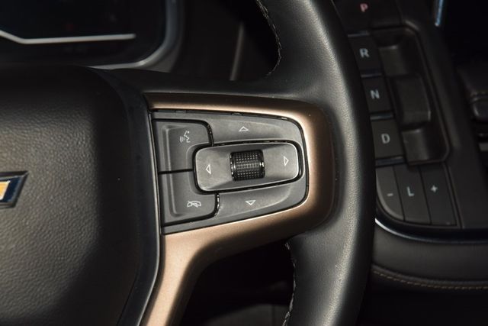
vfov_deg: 13.0
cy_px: 163
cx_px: 244
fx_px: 1424
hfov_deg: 19.5
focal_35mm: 105
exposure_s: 1/125
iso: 100
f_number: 8
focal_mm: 70
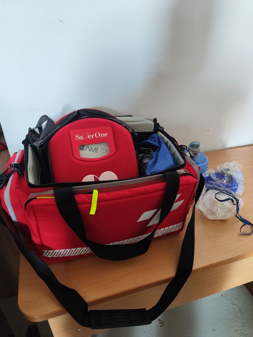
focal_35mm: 23
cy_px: 168
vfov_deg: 73.9
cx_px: 126
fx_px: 224
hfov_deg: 58.9
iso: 500
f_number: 1.65
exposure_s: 1/33.3
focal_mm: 6.19
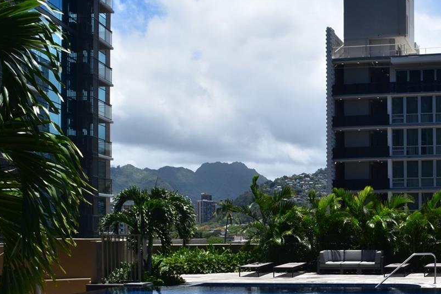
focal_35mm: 54
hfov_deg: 35.1
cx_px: 383
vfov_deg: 24.6
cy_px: 243
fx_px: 661
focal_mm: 18
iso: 360
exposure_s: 1/500
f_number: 11
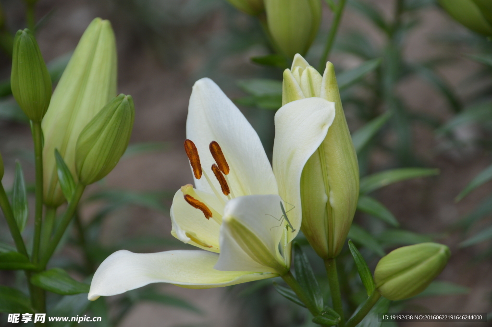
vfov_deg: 6.8
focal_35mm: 202
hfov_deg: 10.2
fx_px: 2765
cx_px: 246
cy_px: 164
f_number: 6
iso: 250
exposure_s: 1/500
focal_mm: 135
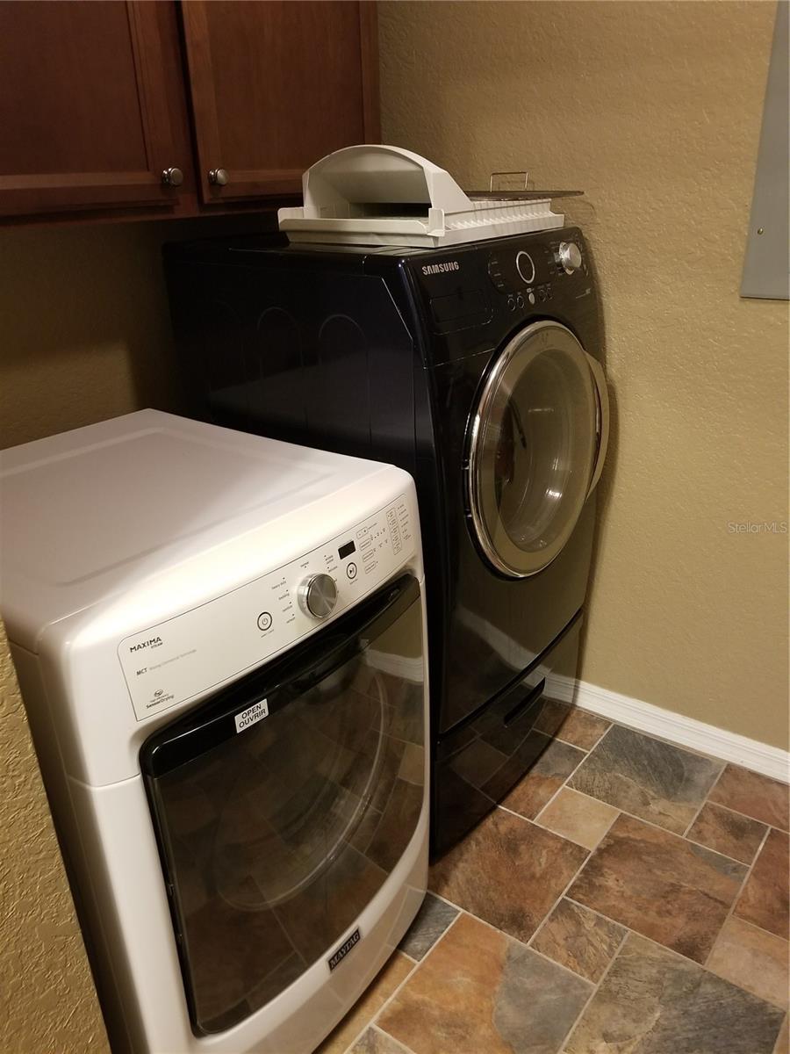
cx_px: 395
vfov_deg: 67.3
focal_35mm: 26
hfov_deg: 53.1
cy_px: 527
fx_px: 791
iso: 200
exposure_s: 1/15
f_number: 1.7
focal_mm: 4.25
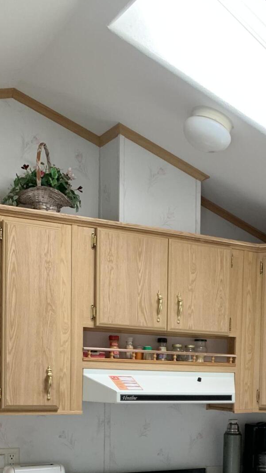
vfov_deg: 36.6
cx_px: 243
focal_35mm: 53
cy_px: 431
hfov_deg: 22.1
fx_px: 665
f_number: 1.8
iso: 100
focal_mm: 4.25
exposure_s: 1/94
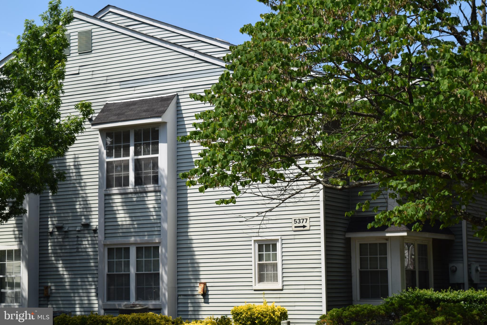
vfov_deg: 17.5
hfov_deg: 26.0
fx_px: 1055
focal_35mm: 78
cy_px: 162
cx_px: 244
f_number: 10
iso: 100
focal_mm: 52
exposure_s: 1/200
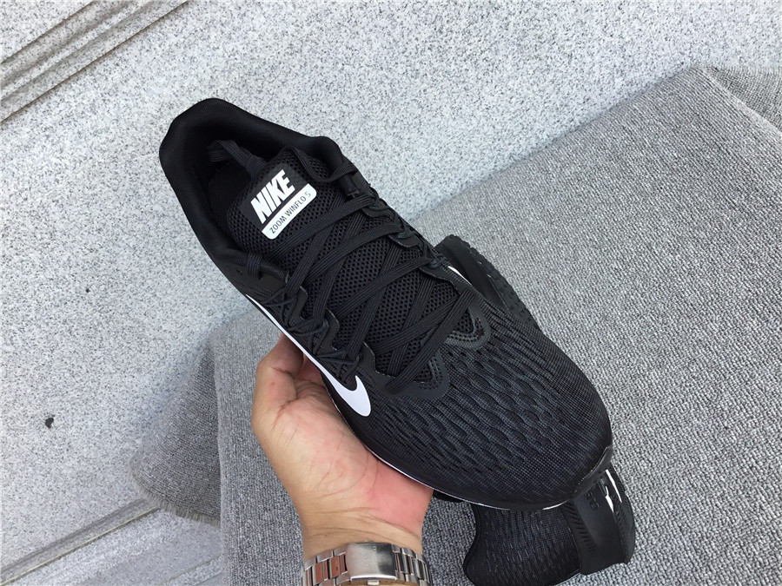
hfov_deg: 58.4
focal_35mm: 31
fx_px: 700
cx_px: 391
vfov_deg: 45.4
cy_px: 293
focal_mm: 3.3
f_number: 2.4
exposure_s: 1/326
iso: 25
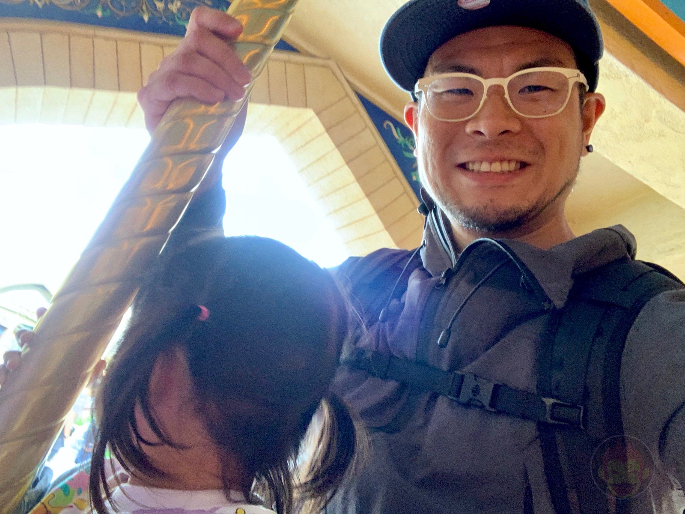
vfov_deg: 44.2
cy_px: 257
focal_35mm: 32
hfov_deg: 56.8
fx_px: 633
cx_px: 342
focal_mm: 2.87
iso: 320
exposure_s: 1/25
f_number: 2.2
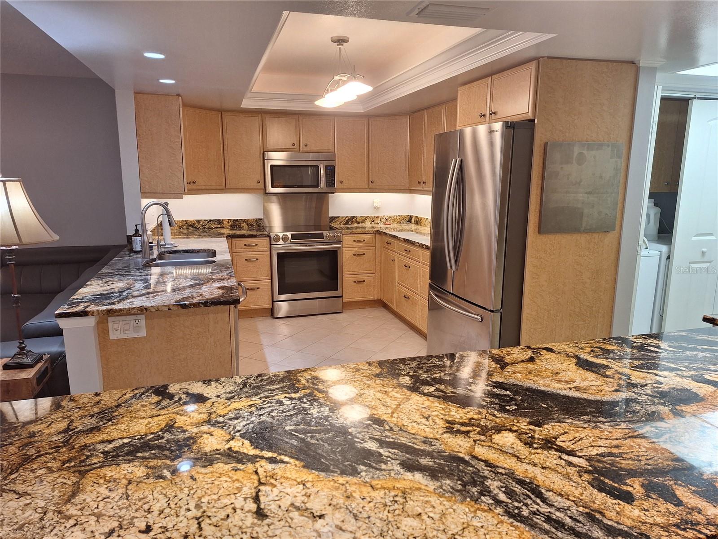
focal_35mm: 23
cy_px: 270
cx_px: 359
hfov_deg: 73.9
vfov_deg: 58.9
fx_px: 477
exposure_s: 1/40
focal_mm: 5.54
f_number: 1.8
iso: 100
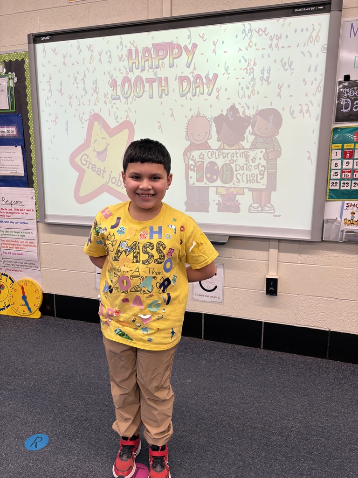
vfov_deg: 67.3
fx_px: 359
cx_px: 179
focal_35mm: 26
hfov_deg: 53.1
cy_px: 239
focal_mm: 5.96
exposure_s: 1/120
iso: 125
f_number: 1.6
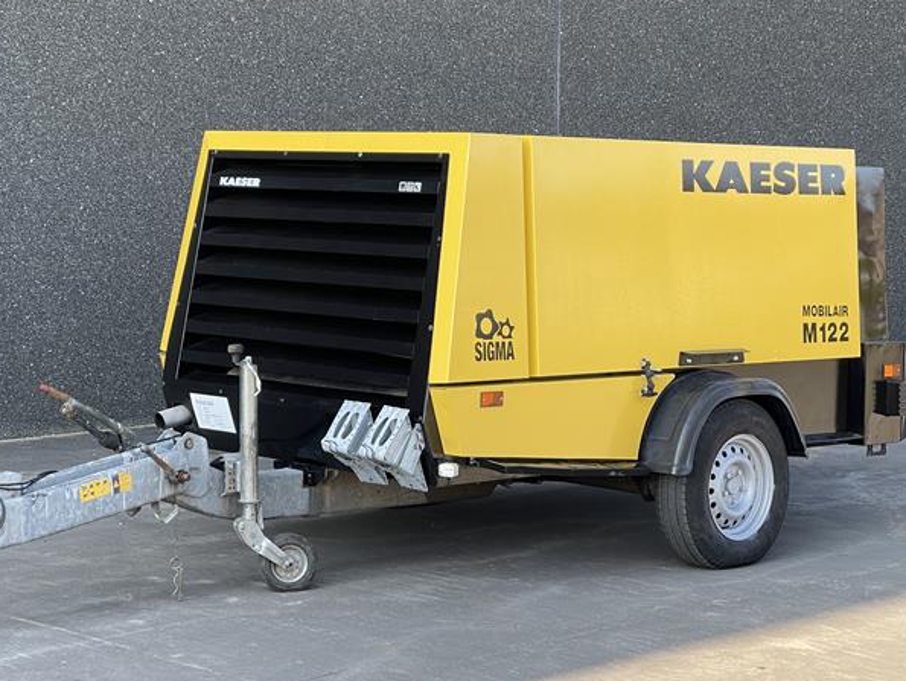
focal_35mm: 86
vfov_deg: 17.2
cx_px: 373
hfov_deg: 22.7
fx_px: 2252
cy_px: 296
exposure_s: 1/149
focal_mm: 7.5
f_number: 2.2
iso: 20
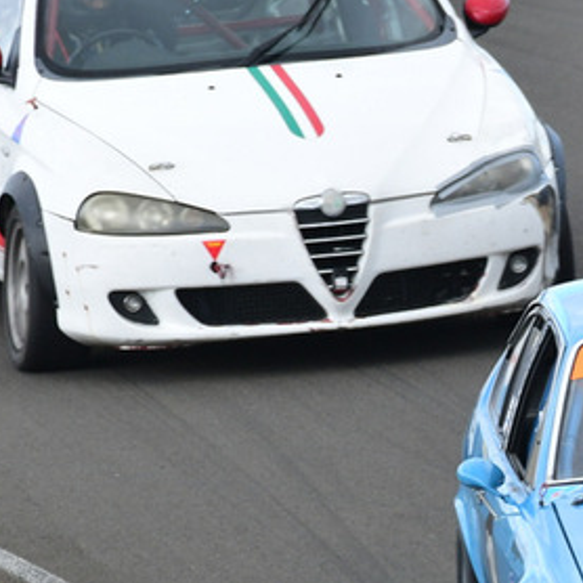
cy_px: 369
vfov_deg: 1.2
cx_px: 556
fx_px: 27267
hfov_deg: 1.2
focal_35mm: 1431
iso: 640
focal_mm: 390
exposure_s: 1/640
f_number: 7.1
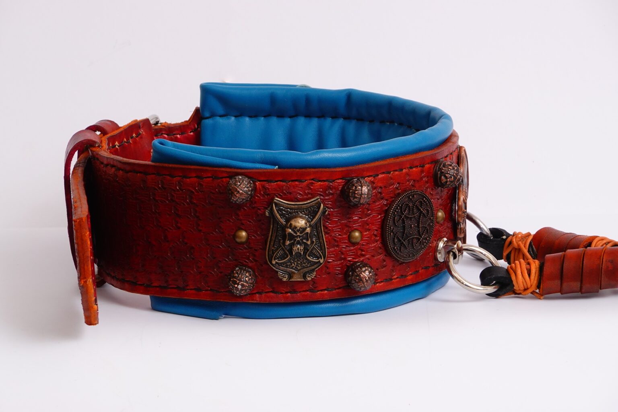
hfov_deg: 10.7
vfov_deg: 7.2
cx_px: 309
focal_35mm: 192
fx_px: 3296
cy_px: 206
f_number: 11
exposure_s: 1/250
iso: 400
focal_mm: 69.49
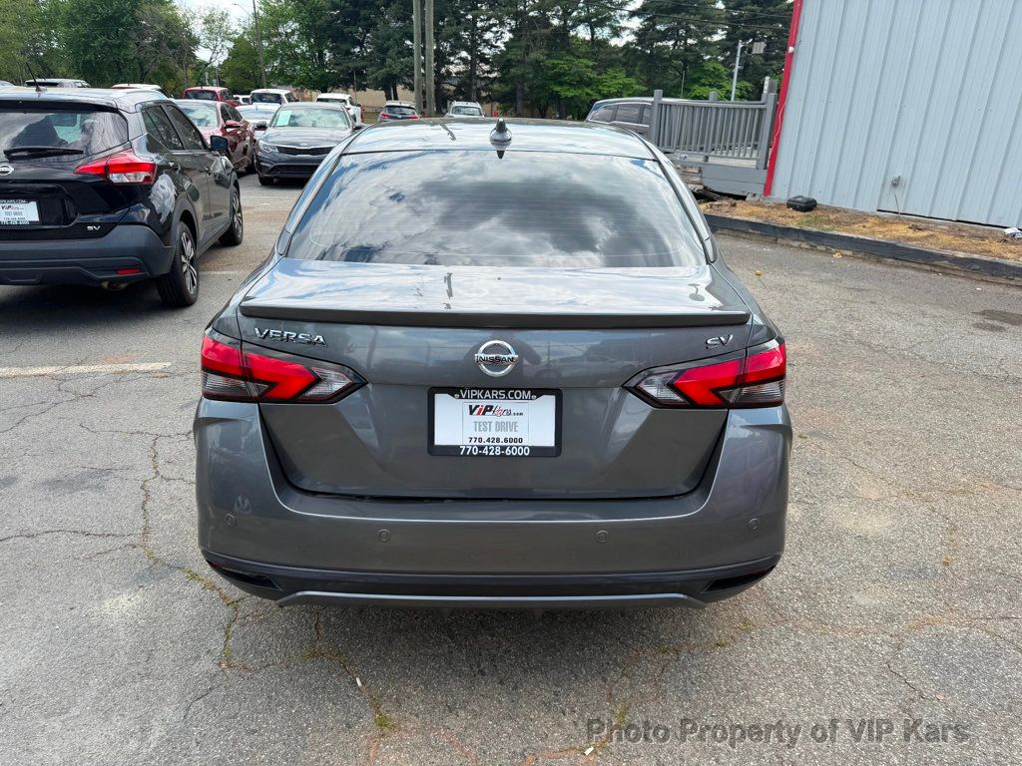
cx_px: 511
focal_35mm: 24
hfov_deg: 71.6
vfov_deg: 56.8
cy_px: 383
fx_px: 709
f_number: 1.78
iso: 80
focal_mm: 6.76
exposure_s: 1/1653
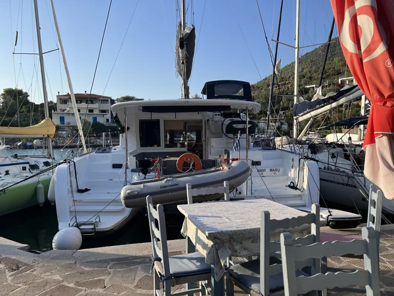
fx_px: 296
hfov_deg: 67.3
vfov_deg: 53.1
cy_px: 148
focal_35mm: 26
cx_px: 197
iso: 50
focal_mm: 5.1
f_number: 1.6
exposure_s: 1/1776
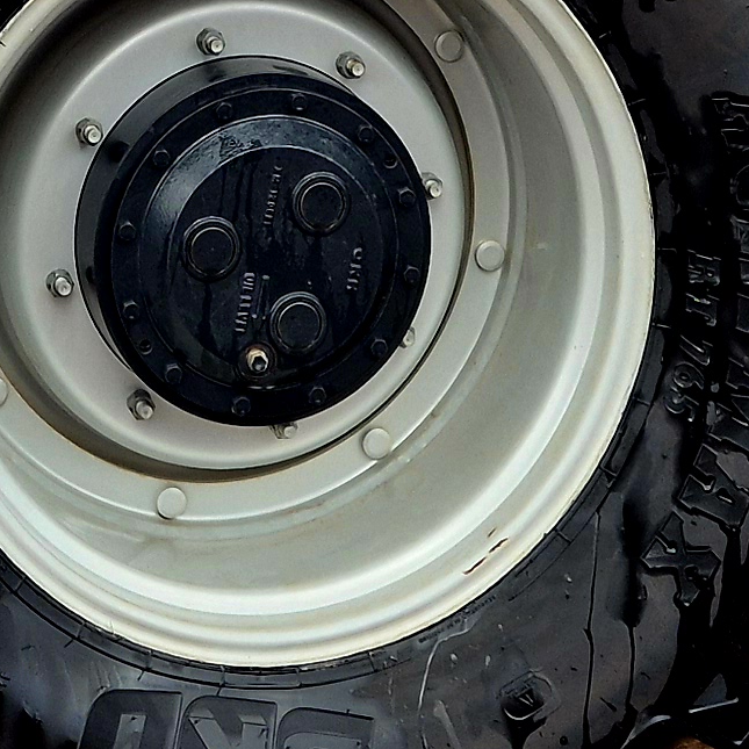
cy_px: -495
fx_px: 3084
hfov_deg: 13.7
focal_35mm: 126
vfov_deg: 12.8
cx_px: 92
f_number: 1.8
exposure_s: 1/714
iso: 25
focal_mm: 5.4
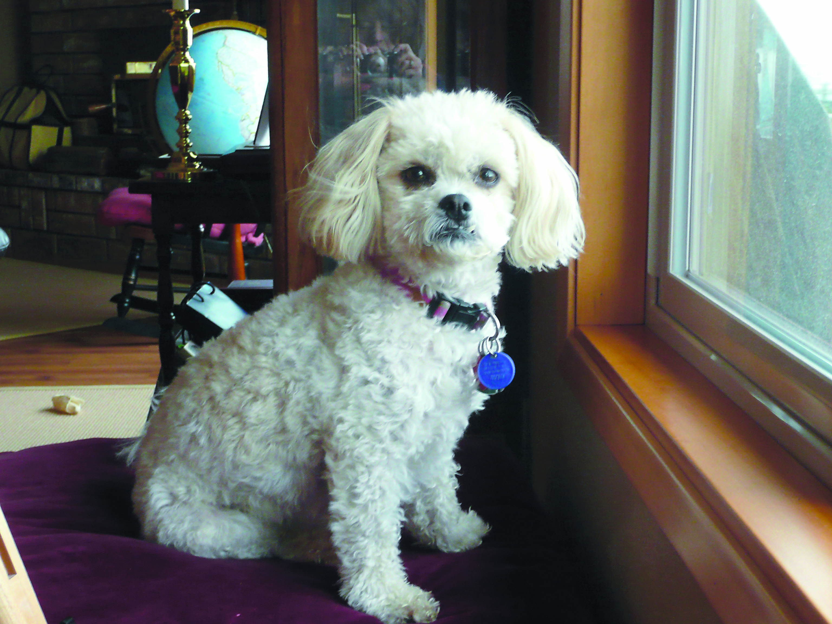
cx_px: 416
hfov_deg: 33.2
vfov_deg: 25.2
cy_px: 312
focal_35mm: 58
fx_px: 1394
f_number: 4.4
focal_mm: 9.5
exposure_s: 1/13
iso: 200
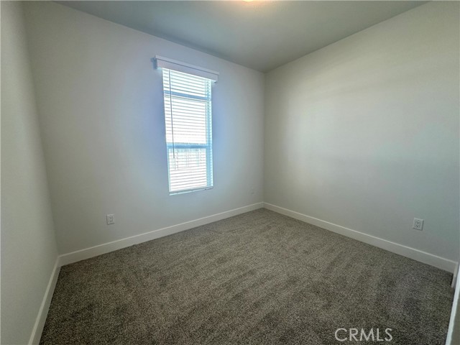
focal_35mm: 14
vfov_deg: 85.7
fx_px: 186
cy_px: 172
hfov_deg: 102.1
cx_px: 230
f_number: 2.2
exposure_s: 1/120
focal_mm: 2.22
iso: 80
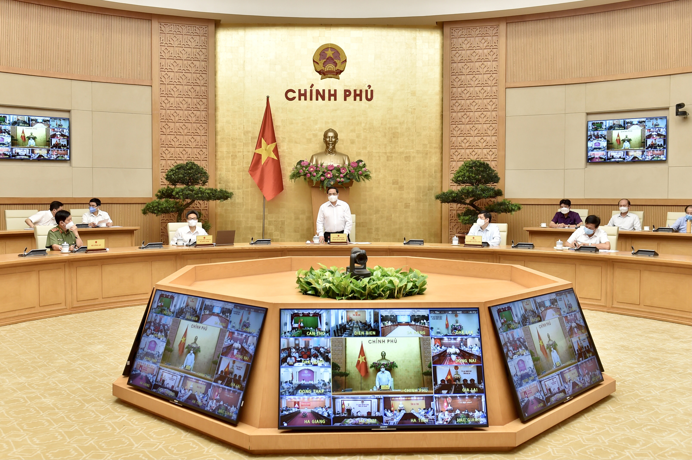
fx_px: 614
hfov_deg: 58.8
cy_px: 230
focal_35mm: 32
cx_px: 346
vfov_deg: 41.0
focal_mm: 32
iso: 1000
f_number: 4.5
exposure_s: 1/160
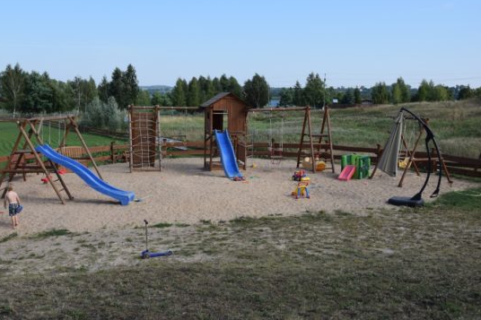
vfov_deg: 31.2
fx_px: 574
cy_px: 153
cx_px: 196
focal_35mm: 43
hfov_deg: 45.2
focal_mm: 24
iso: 200
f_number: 9
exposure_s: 1/320
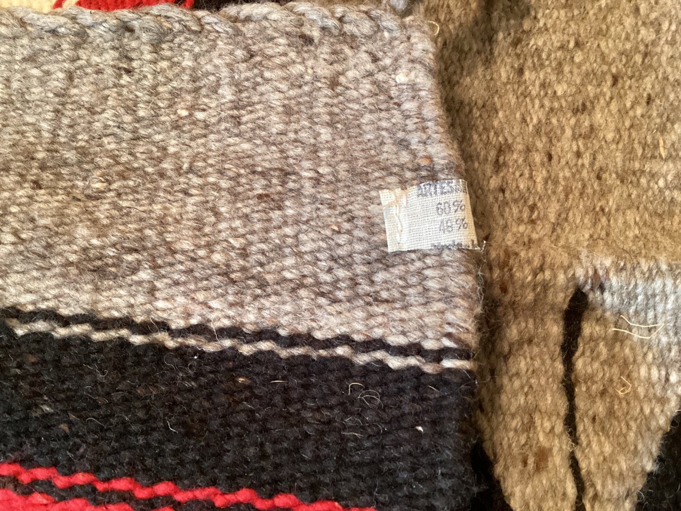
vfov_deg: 45.4
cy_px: 256
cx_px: 340
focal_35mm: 31
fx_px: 610
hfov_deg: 58.3
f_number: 2.4
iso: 320
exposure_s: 1/33
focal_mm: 3.3
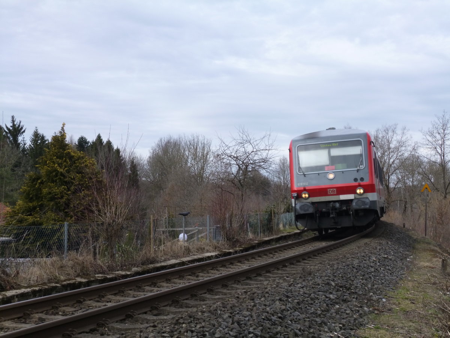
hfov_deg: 31.7
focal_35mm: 61
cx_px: 225
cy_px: 169
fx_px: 793
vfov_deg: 24.0
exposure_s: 1/200
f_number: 4.1
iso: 160
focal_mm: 10.9
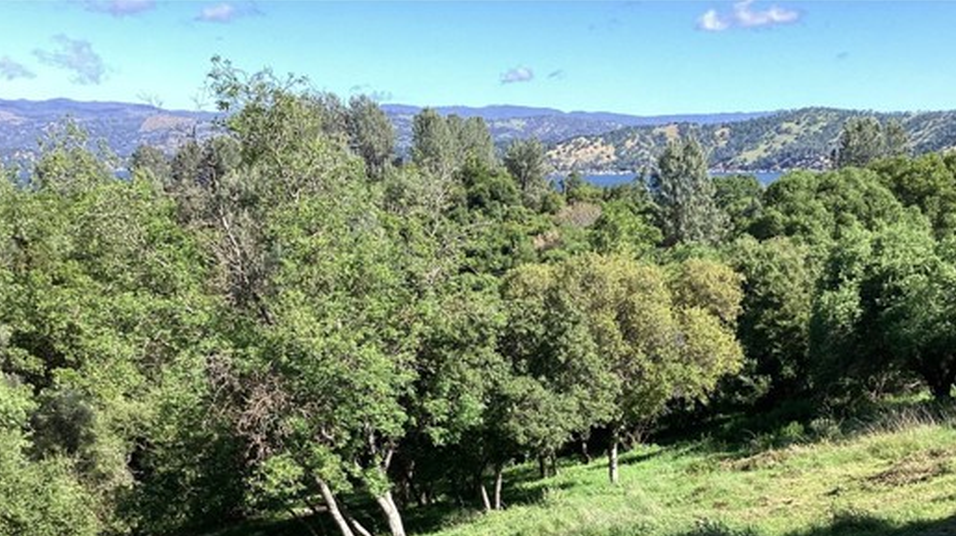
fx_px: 1064
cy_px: 443
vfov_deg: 27.6
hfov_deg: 48.3
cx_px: 542
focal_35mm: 42
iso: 25
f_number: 2.4
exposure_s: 1/519
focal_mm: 3.3
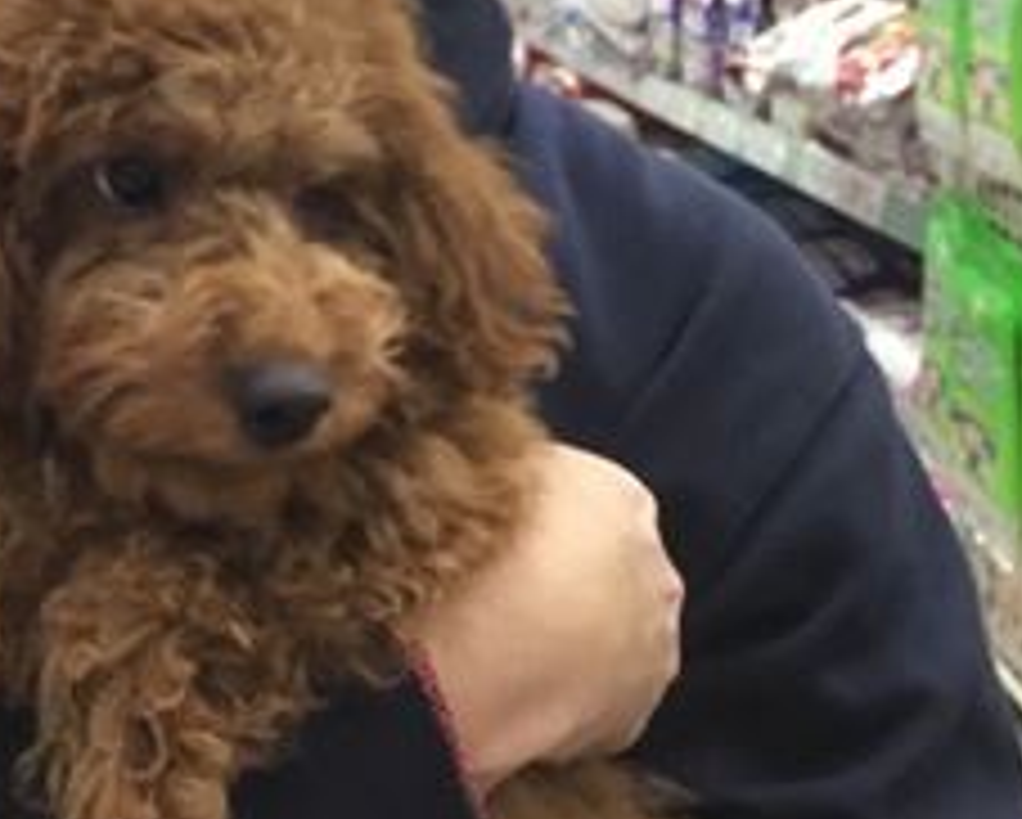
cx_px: 131
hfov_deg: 23.3
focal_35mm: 80
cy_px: 104
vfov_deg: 18.9
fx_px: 2422
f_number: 2.4
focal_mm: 3.3
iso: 160
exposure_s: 1/30
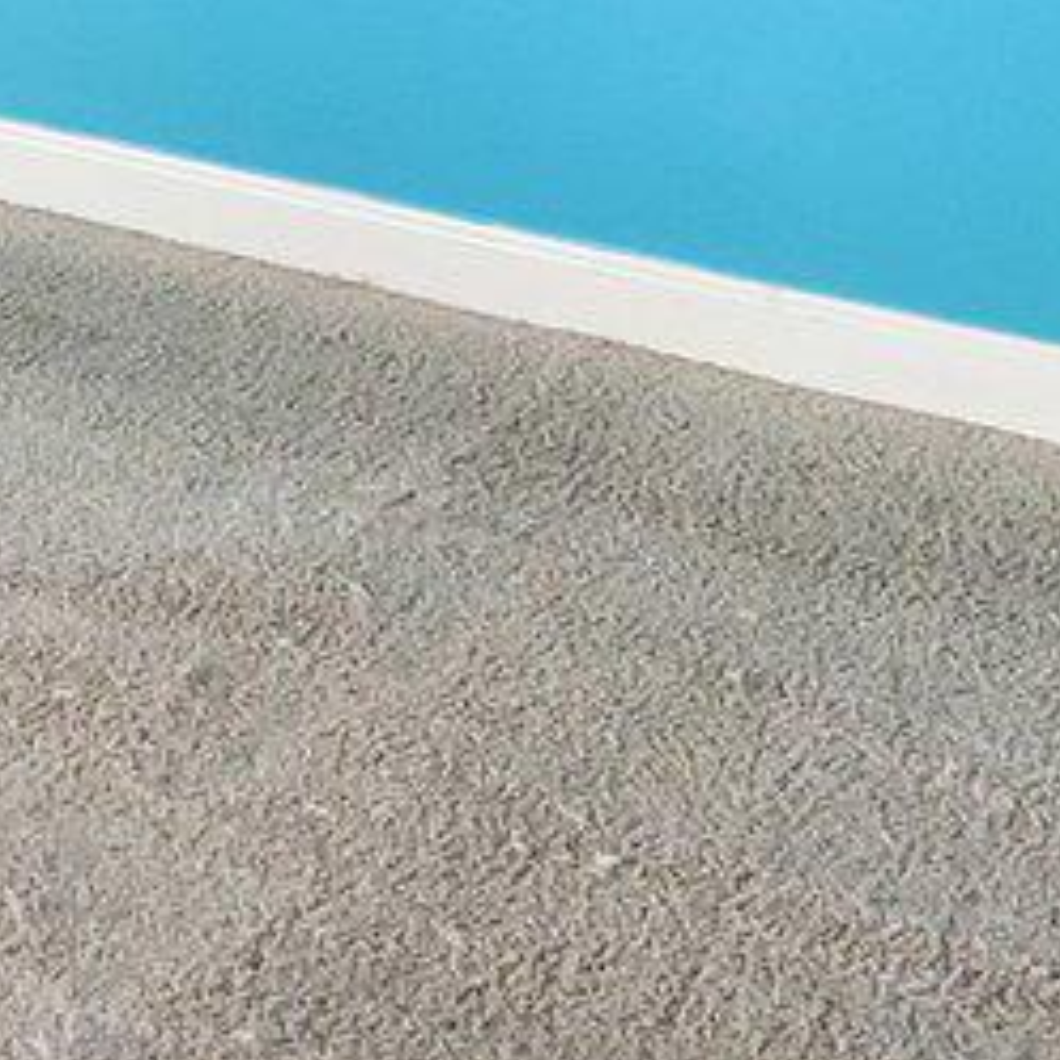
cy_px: -947
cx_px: -1550
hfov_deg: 12.6
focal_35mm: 105
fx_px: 3638
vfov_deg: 14.3
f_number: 8
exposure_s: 1/13
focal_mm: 10
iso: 640
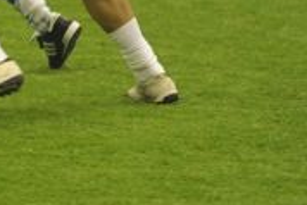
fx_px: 3986
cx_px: -76
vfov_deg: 2.9
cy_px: -115
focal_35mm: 467
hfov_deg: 4.4
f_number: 2.8
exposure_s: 1/500
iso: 800
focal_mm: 130
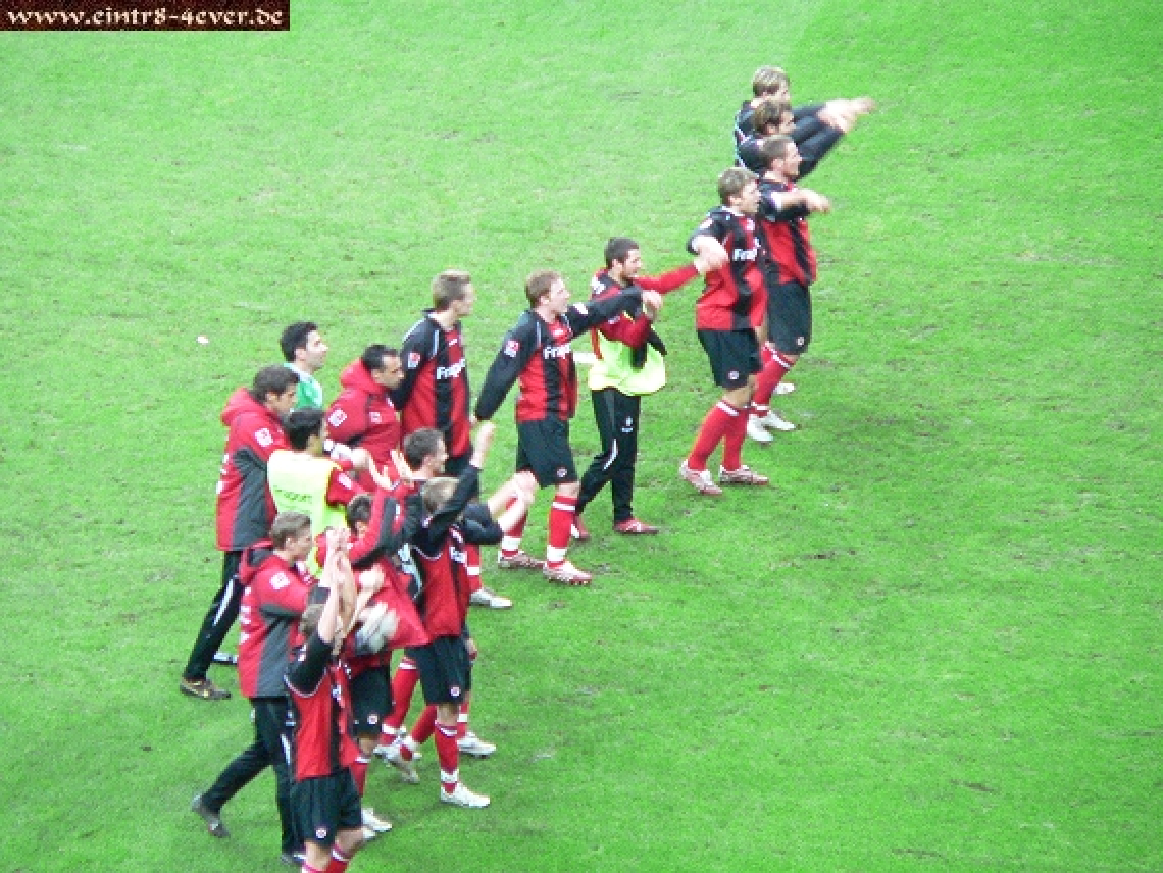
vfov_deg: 4.0
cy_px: 436
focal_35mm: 376
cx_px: 582
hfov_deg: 5.3
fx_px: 12638
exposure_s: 1/60
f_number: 2.8
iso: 400
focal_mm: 62.5
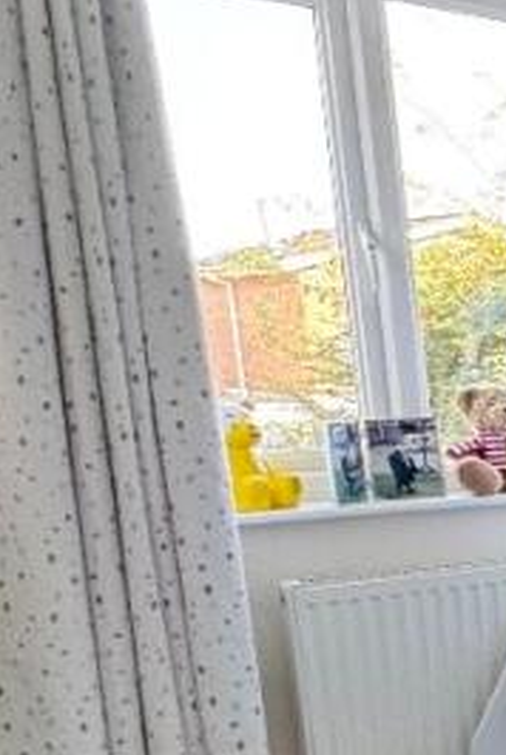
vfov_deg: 35.1
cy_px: 534
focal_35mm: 56
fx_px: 1178
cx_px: 1404
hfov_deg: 12.7
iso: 160
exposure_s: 1/99
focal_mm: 2.22
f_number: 2.2
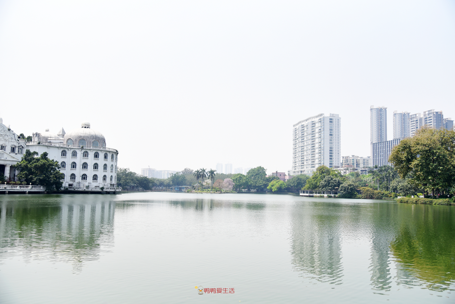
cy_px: 152
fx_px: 379
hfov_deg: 61.9
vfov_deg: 43.6
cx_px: 228
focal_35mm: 30
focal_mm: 30
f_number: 4
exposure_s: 1/4000
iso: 640
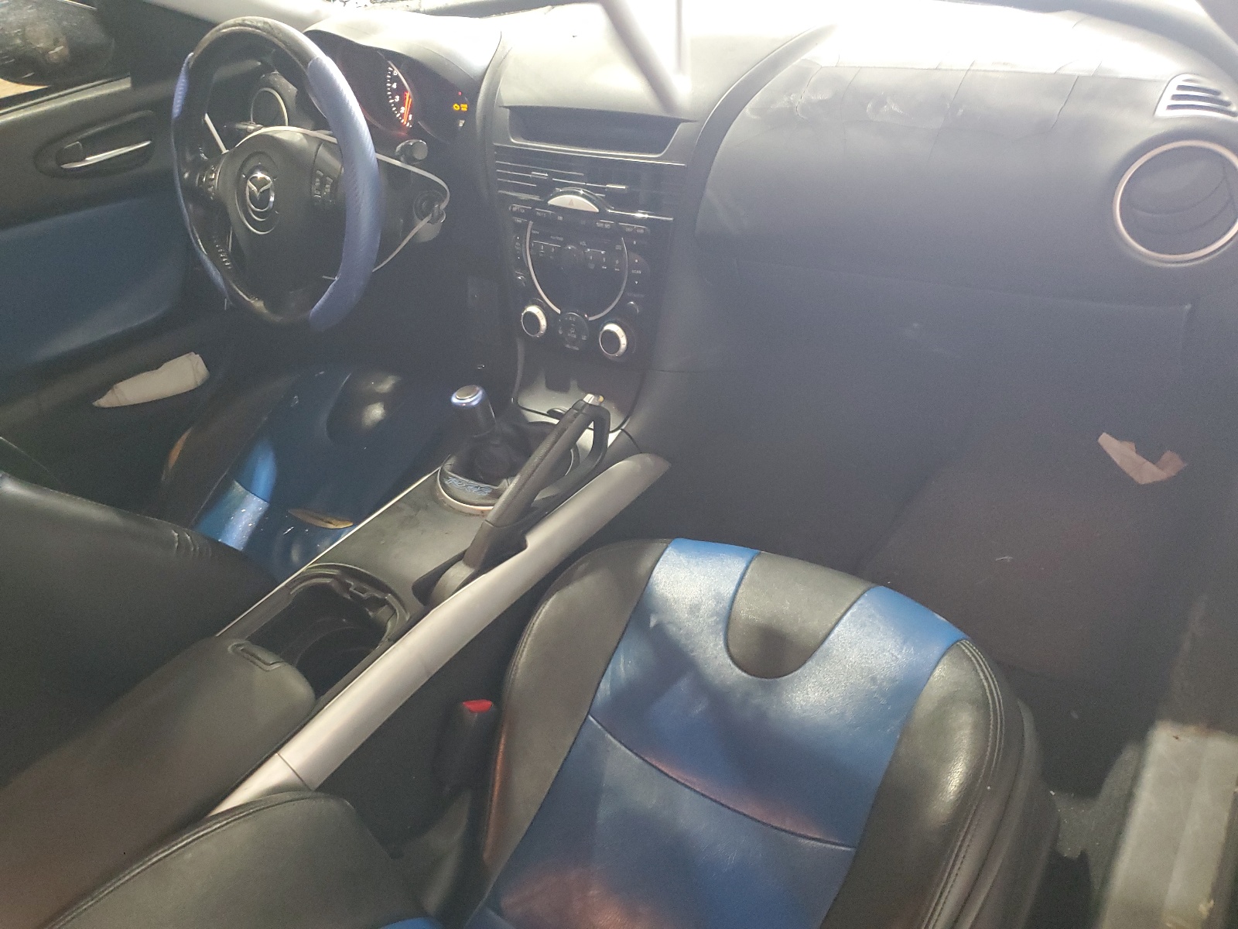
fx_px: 930
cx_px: 619
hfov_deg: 67.3
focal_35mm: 26
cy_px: 464
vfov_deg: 53.1
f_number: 1.5
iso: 345
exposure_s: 1/15
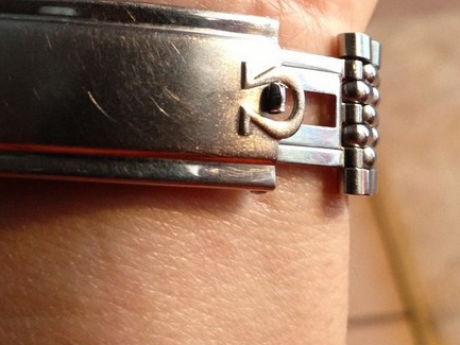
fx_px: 811
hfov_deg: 31.1
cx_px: 117
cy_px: 51
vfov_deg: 23.5
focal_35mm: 61
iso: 250
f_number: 2.4
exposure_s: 1/20
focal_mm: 4.13
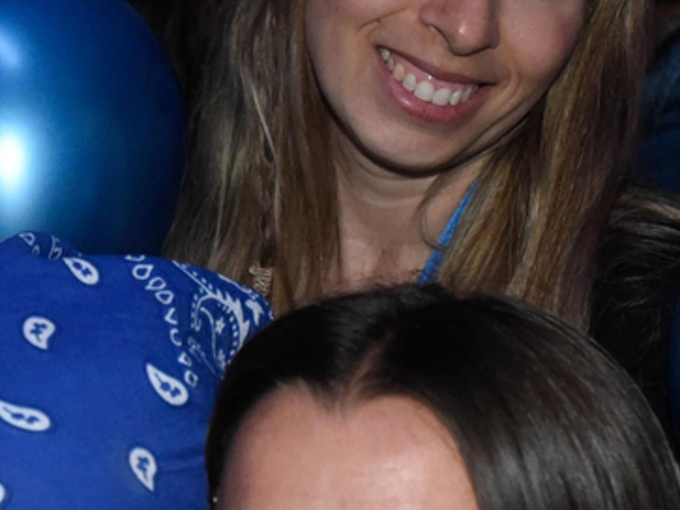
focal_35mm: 123
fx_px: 2415
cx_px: 193
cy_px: 396
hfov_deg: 16.0
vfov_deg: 12.0
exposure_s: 1/25
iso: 4000
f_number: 4
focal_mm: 29
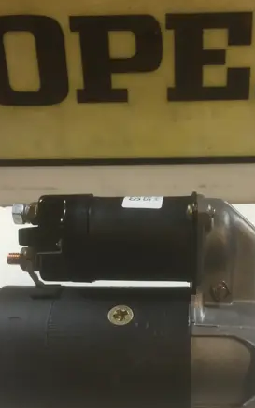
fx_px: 501
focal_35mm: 45
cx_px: 172
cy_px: 282
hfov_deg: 28.4
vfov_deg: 43.5
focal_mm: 4.15
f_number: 2.2
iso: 125
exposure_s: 1/33
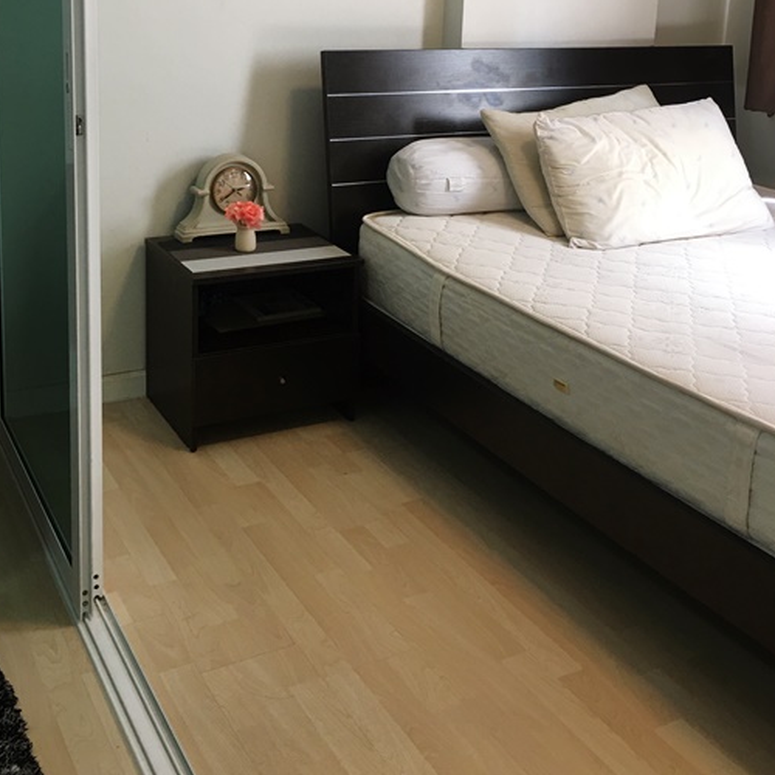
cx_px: 321
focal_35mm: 41
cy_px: 180
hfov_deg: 40.8
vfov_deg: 39.6
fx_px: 1039
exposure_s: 1/17
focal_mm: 4.15
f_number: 2.2
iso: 40
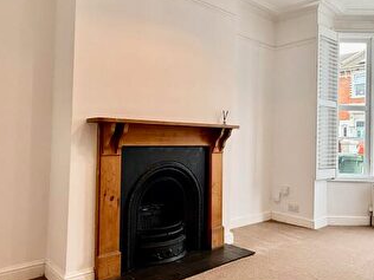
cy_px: 133
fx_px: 335
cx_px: 219
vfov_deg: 45.4
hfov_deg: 58.0
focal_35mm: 31
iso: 80
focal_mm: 2.22
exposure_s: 1/99
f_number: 2.2
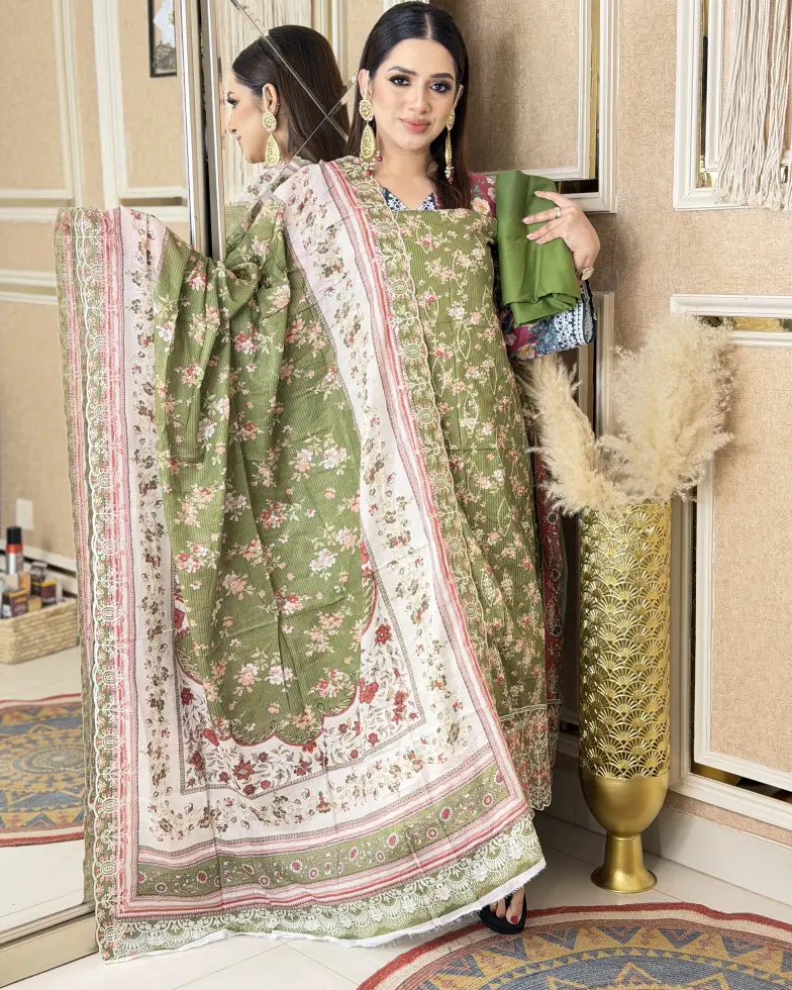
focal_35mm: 51
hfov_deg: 29.7
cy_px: 472
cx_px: 403
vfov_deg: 36.6
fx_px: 1494
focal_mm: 6.76
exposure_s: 1/50
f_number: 1.78
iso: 100
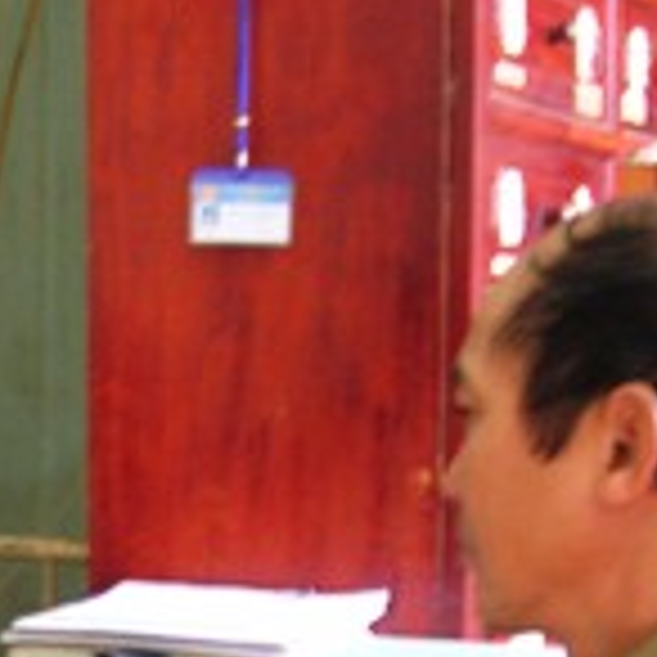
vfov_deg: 18.2
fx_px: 1976
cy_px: 706
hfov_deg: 18.6
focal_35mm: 92
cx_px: 58
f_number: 2.9
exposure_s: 1/3.8
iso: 110
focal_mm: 5.7
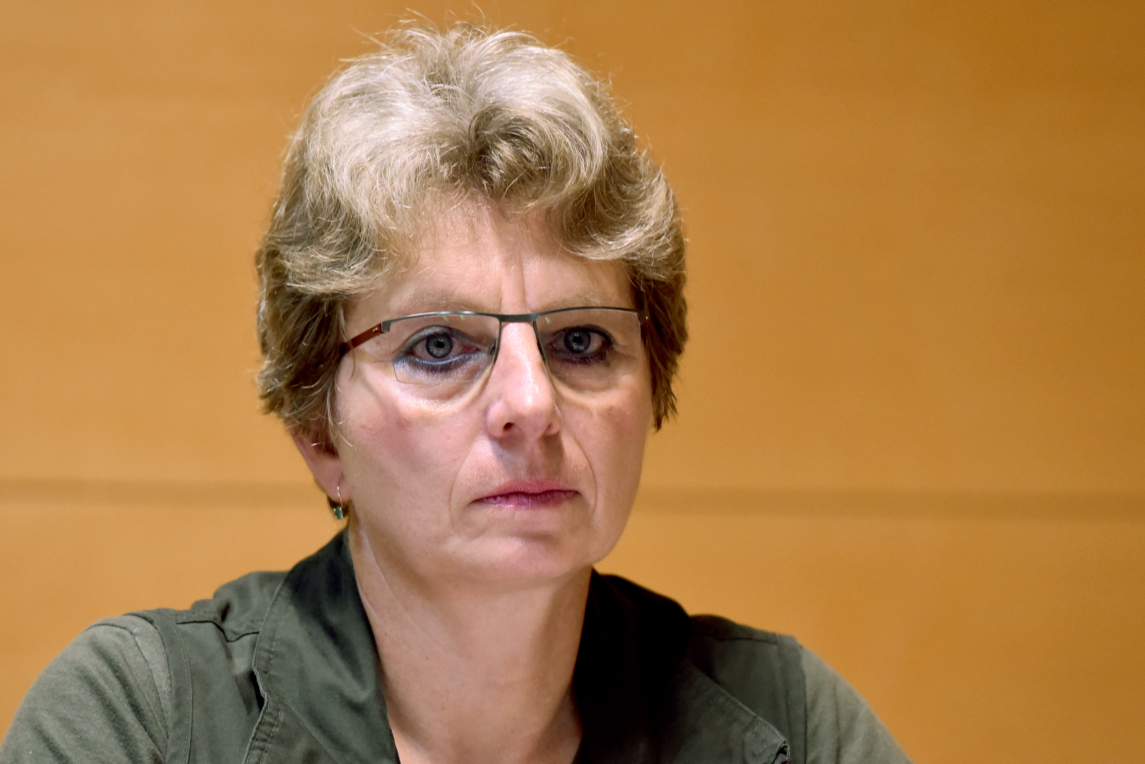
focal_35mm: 200
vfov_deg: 6.9
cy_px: 382
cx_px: 572
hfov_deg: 10.3
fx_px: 6363
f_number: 4
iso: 2500
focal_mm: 200
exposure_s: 1/100
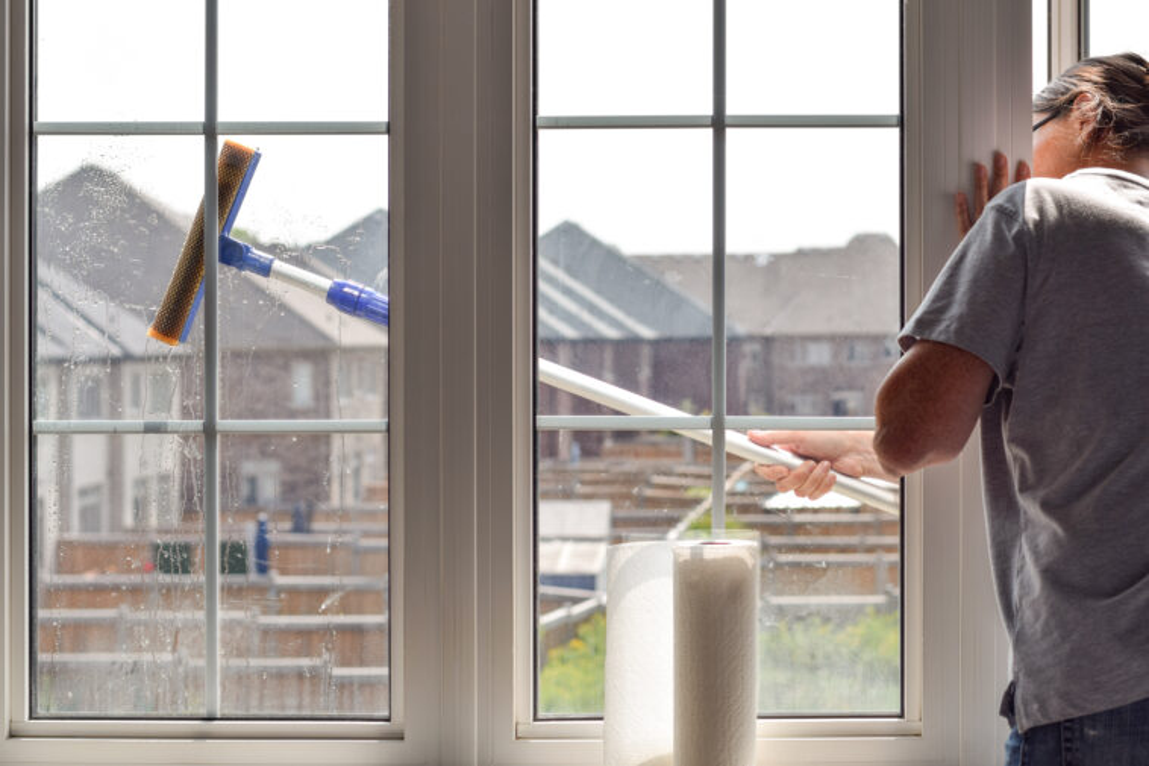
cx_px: 574
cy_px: 383
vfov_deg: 18.2
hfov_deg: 27.0
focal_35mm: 75
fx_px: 2393
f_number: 4.5
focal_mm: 50
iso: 100
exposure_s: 1/500
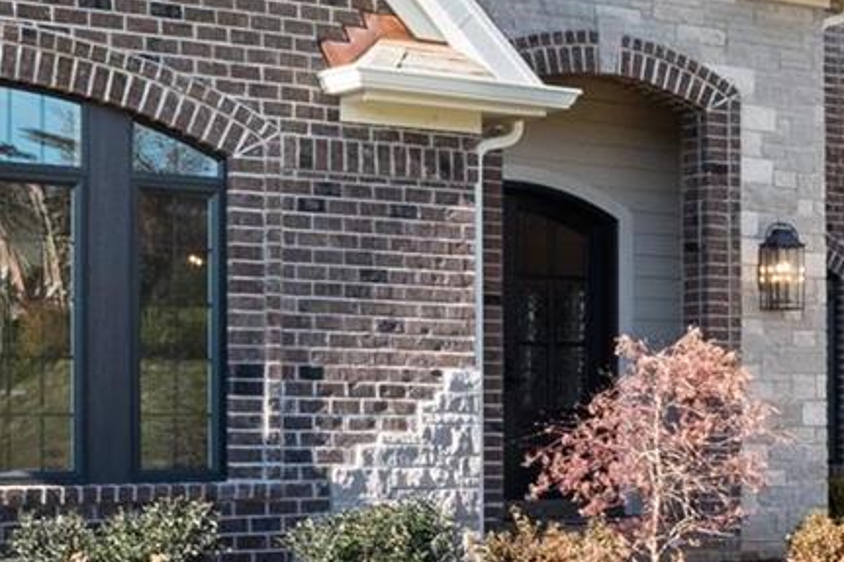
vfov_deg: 15.3
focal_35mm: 89
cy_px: 179
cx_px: 687
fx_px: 2086
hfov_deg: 22.5
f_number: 10
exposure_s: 1/200
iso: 400
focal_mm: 12
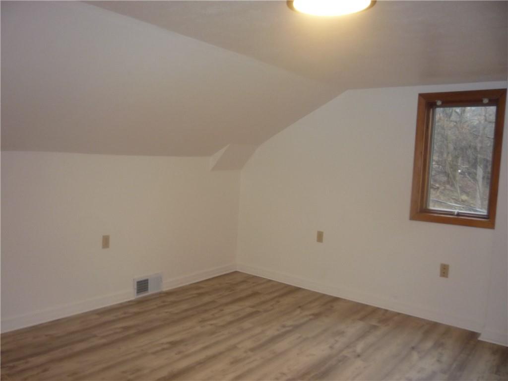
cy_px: 190
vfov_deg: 46.8
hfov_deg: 60.0
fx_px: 440
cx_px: 254
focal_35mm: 30
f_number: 4
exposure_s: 1/30
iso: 250
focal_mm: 5.2
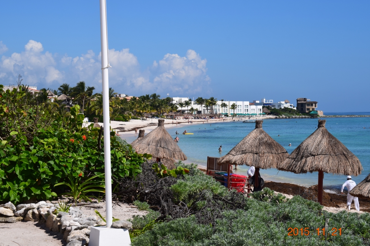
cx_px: 187
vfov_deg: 16.0
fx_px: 879
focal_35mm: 86
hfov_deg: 23.8
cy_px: 123
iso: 200
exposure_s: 1/500
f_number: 11
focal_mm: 55
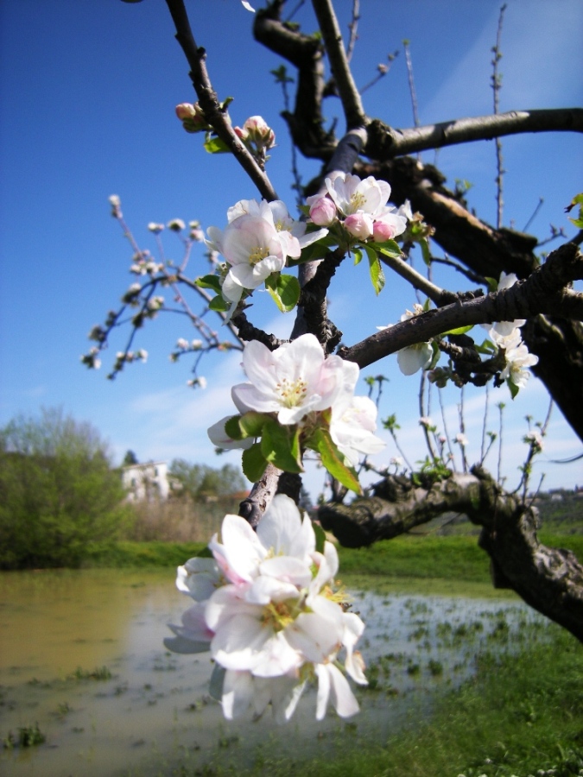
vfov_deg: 63.4
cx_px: 292
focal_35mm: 28
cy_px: 388
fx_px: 629
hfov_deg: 49.7
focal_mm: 4.7
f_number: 5.6
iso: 64
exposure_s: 1/296
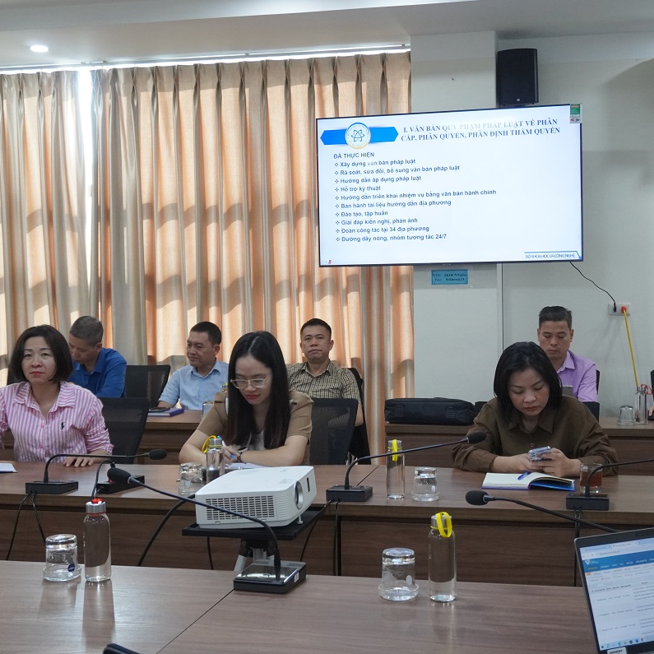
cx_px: 358
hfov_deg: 34.0
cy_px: 327
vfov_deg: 34.0
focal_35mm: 50
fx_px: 1069
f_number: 4.5
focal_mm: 26
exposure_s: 1/160
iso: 2000
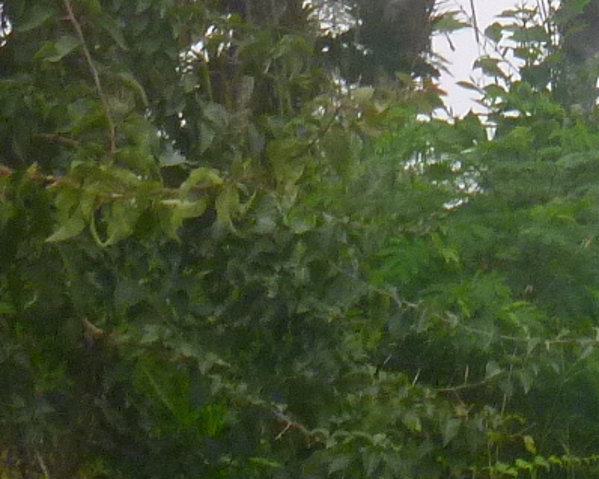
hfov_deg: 10.8
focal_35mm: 176
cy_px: -419
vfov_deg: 8.4
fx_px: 3119
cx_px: 745
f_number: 5.6
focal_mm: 6.3
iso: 200
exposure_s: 1/160
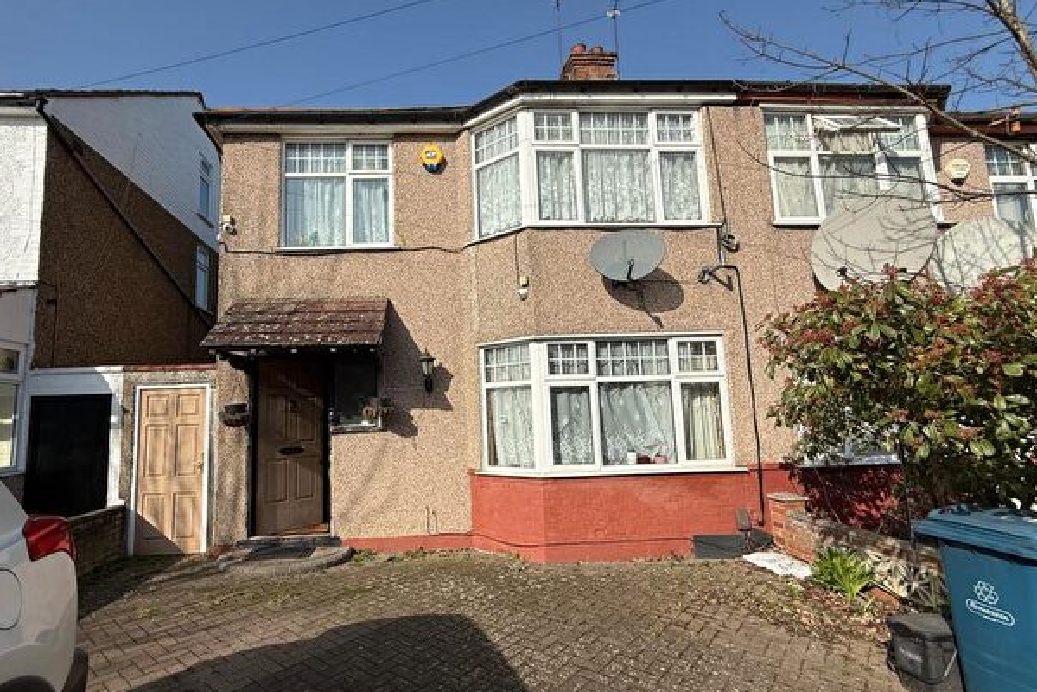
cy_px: 366
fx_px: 490
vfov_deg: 70.4
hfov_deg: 92.8
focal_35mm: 17
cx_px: 451
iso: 50
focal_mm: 2.22
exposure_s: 1/3289
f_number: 2.2
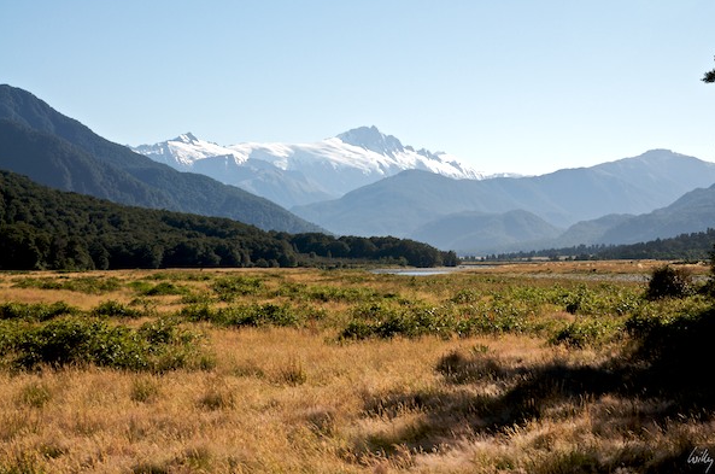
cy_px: 239
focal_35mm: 84
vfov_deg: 16.3
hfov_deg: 24.4
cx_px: 356
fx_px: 1655
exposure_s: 1/500
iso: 320
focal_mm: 55
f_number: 11
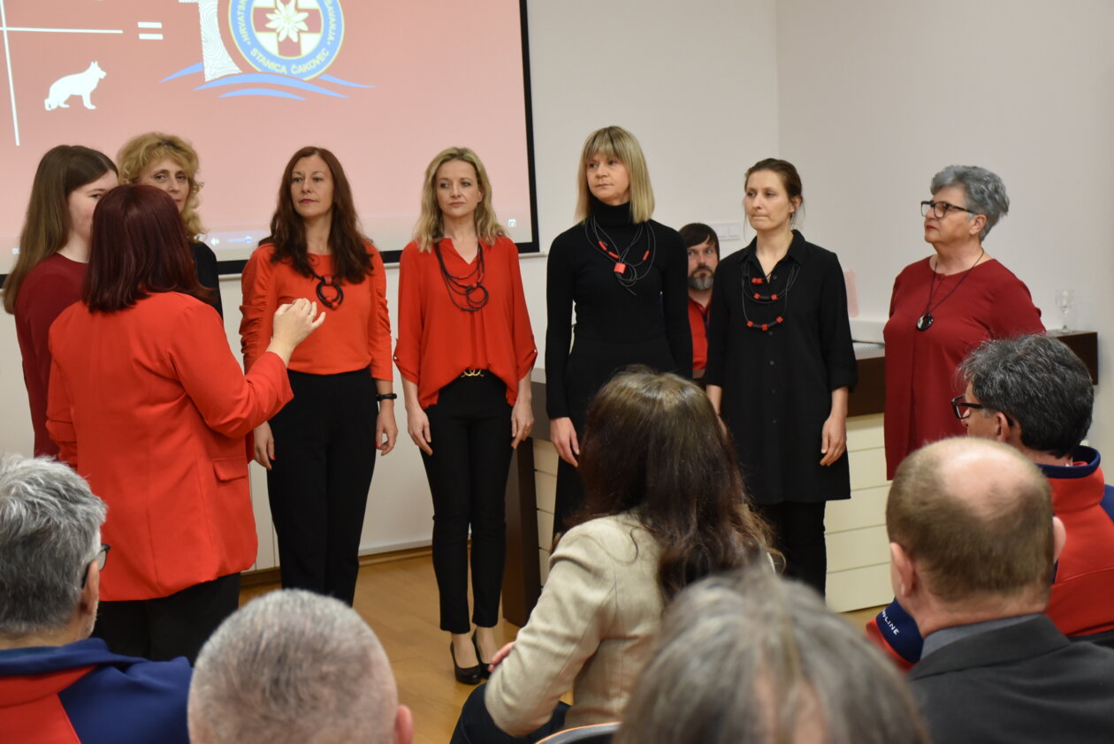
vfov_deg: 25.8
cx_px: 557
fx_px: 1626
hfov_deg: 37.8
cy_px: 372
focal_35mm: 52
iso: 900
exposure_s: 1/30
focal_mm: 35
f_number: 4.2
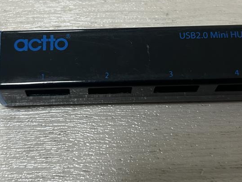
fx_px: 434
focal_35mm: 62
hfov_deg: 31.1
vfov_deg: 23.6
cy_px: 61
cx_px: 100
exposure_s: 1/119
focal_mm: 5.7
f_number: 1.5
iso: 125
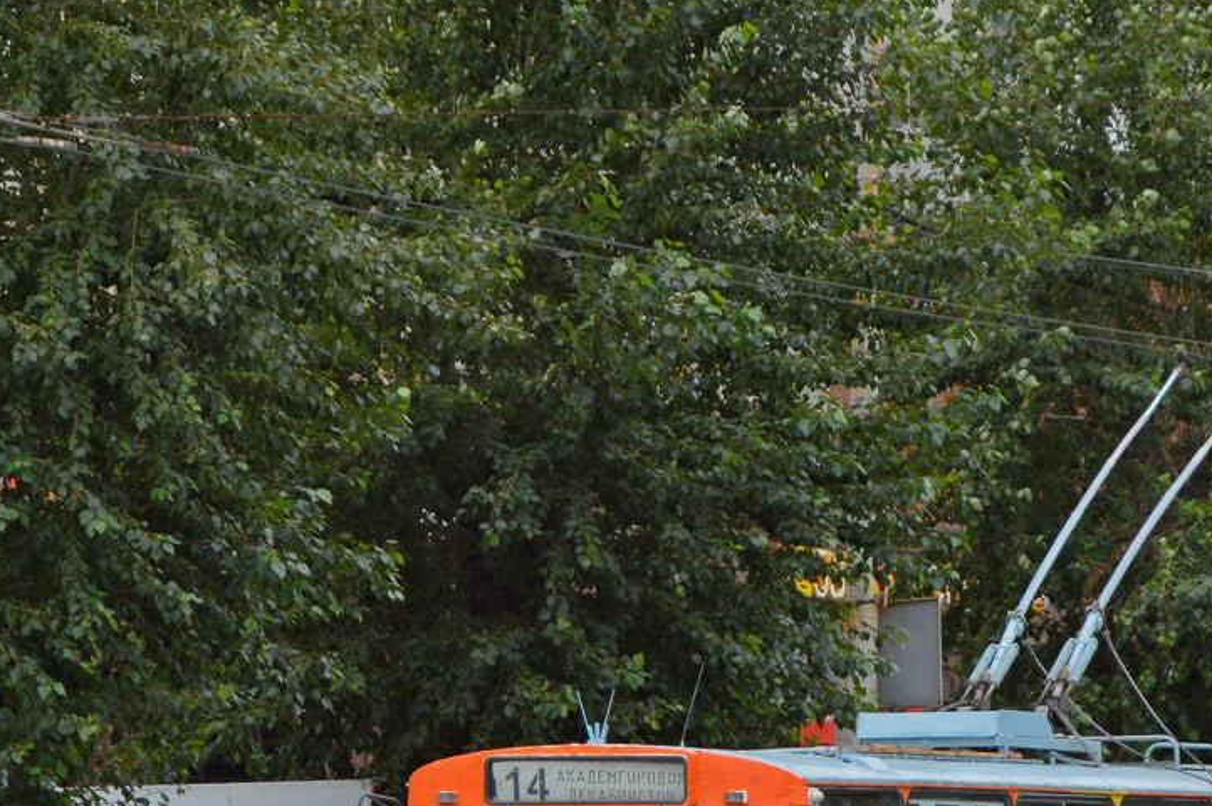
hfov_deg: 12.8
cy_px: 681
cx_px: 917
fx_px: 5381
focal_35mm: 160
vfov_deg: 8.5
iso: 280
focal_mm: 55
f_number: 7.1
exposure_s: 1/320
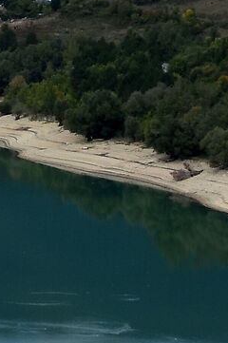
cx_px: -252
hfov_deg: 3.9
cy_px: 61
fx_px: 3325
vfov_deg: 5.9
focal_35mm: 349
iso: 160
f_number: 8
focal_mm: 35
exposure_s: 1/320
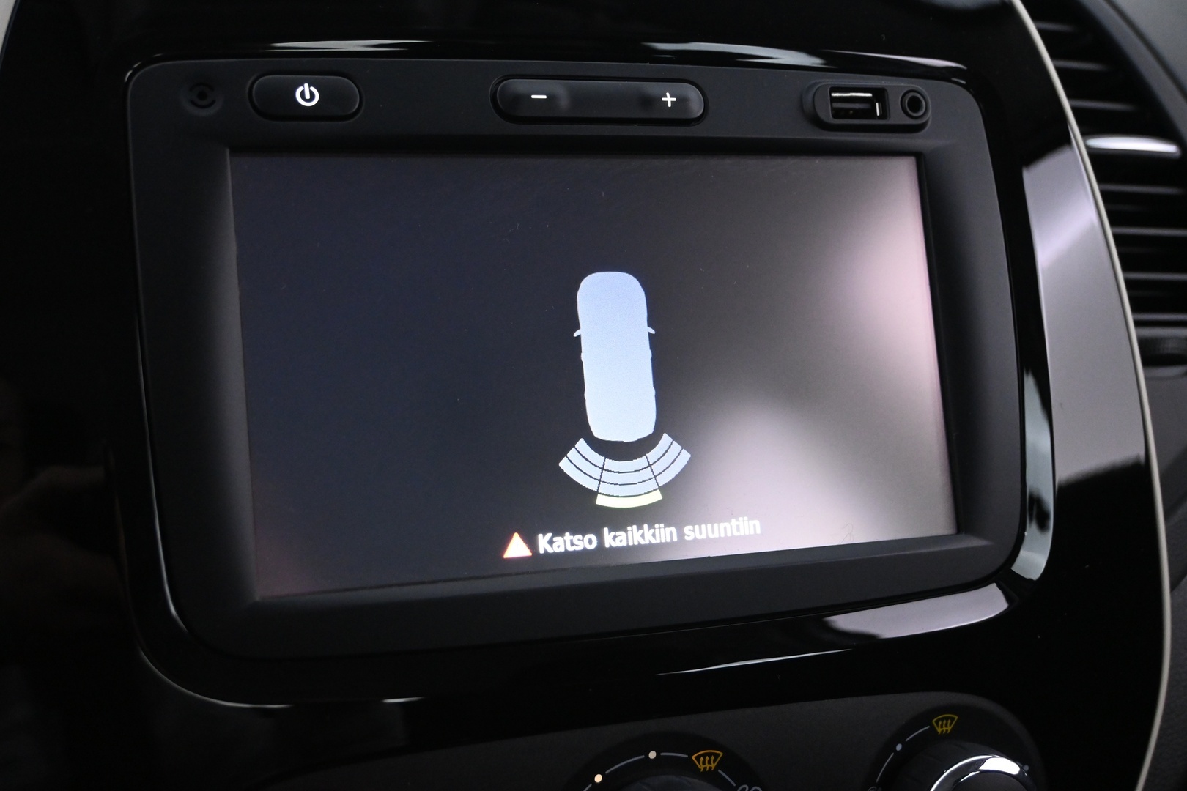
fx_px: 1385
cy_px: 396
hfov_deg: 46.4
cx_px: 594
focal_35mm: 42
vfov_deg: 31.9
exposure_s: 1/30
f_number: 4.5
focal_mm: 28
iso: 3200
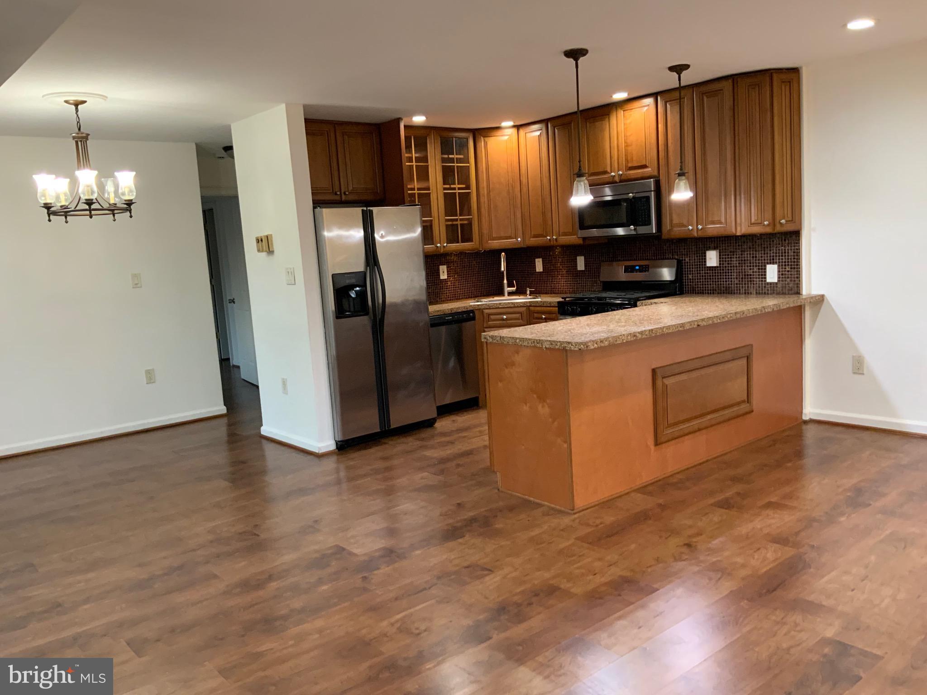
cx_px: 464
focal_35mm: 29
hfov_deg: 61.7
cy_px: 348
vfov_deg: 48.2
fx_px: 777
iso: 200
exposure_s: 1/60
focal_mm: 3
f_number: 1.8
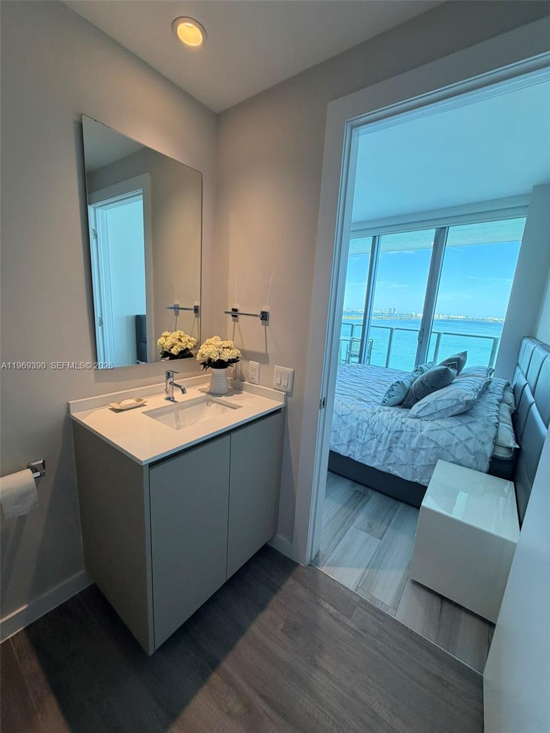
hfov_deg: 85.7
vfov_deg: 102.1
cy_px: 366
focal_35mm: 14
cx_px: 275
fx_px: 297
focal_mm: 2.22
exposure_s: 1/120
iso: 250
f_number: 2.2
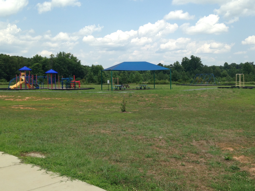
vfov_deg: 35.1
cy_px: 87
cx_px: 143
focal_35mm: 41
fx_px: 302
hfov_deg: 45.7
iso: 50
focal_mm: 4.12
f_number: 2.4
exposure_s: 1/1355
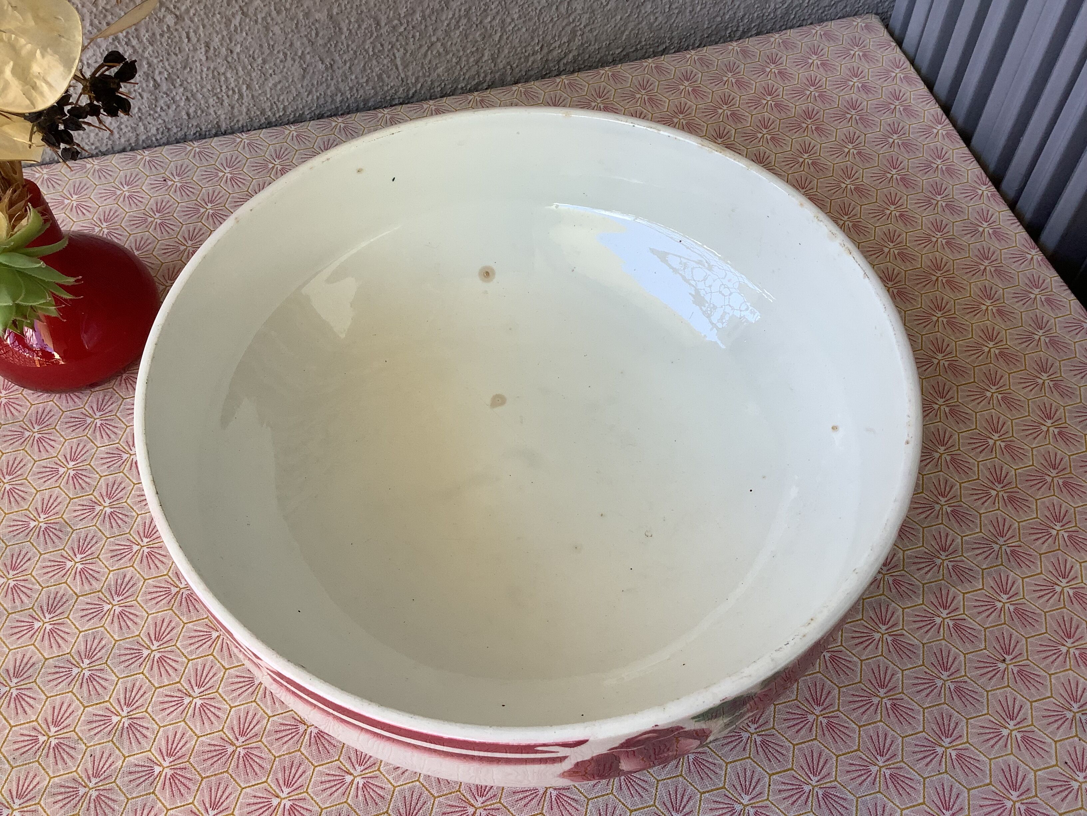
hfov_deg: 58.4
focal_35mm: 31
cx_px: 544
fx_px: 973
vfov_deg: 45.4
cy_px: 408
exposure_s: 1/100
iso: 32
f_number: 2.4
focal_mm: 3.3
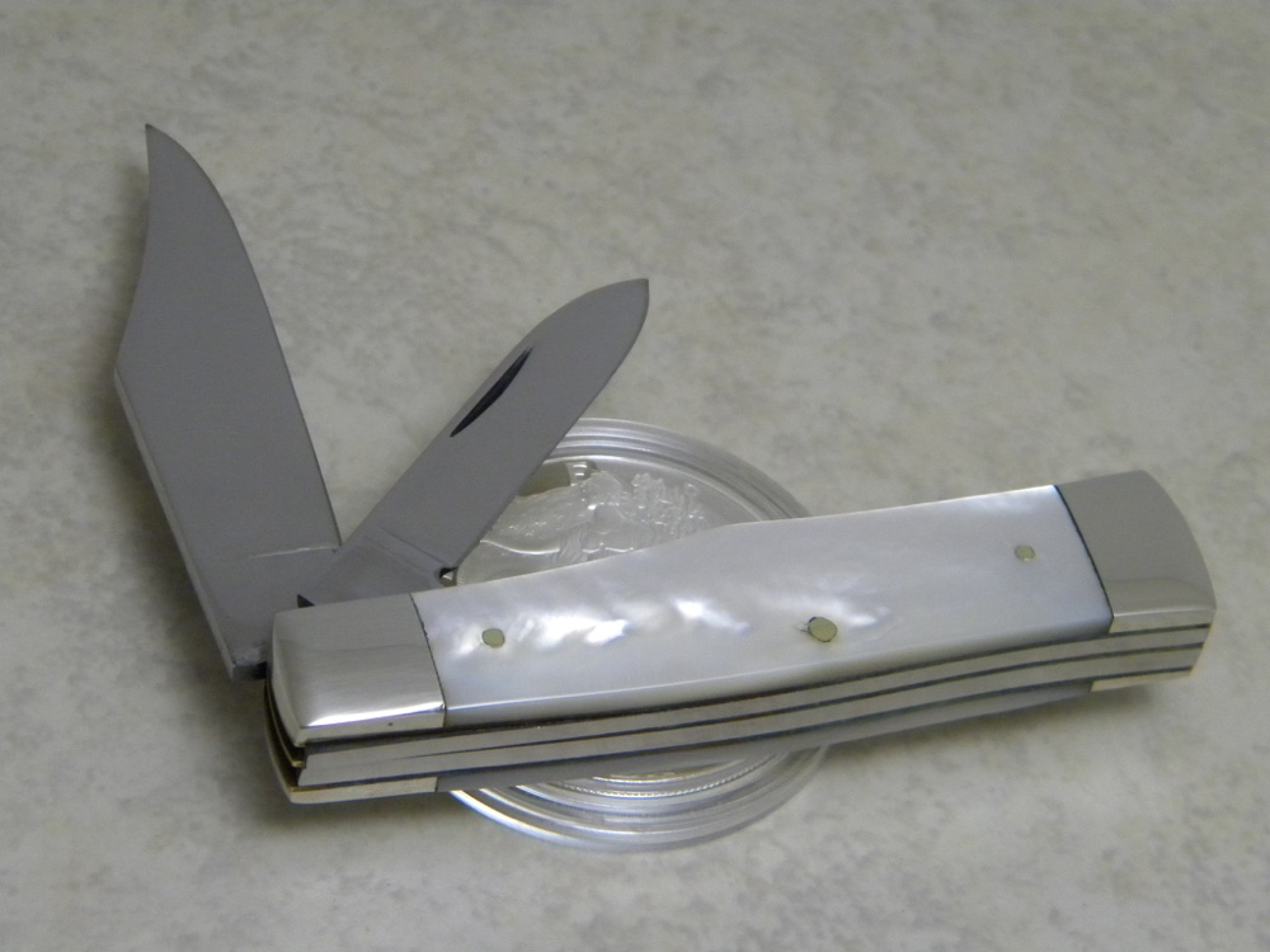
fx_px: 3852
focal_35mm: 105
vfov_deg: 14.1
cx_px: 635
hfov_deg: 18.7
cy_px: 476
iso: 400
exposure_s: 1/22
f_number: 4.7
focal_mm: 19
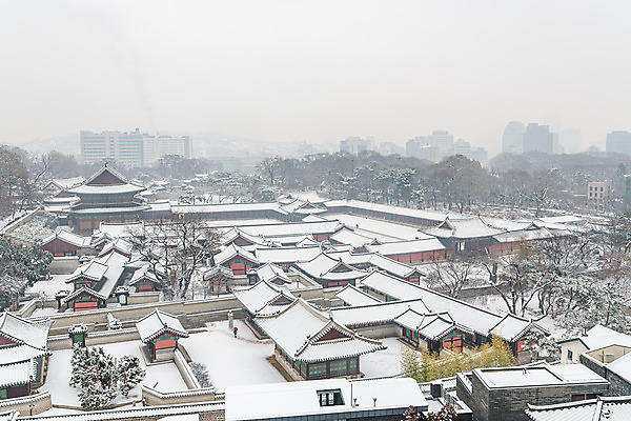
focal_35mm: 35
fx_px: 613
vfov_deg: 37.9
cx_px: 316
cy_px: 210
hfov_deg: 54.4
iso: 64
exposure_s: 1/15
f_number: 10
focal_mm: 35
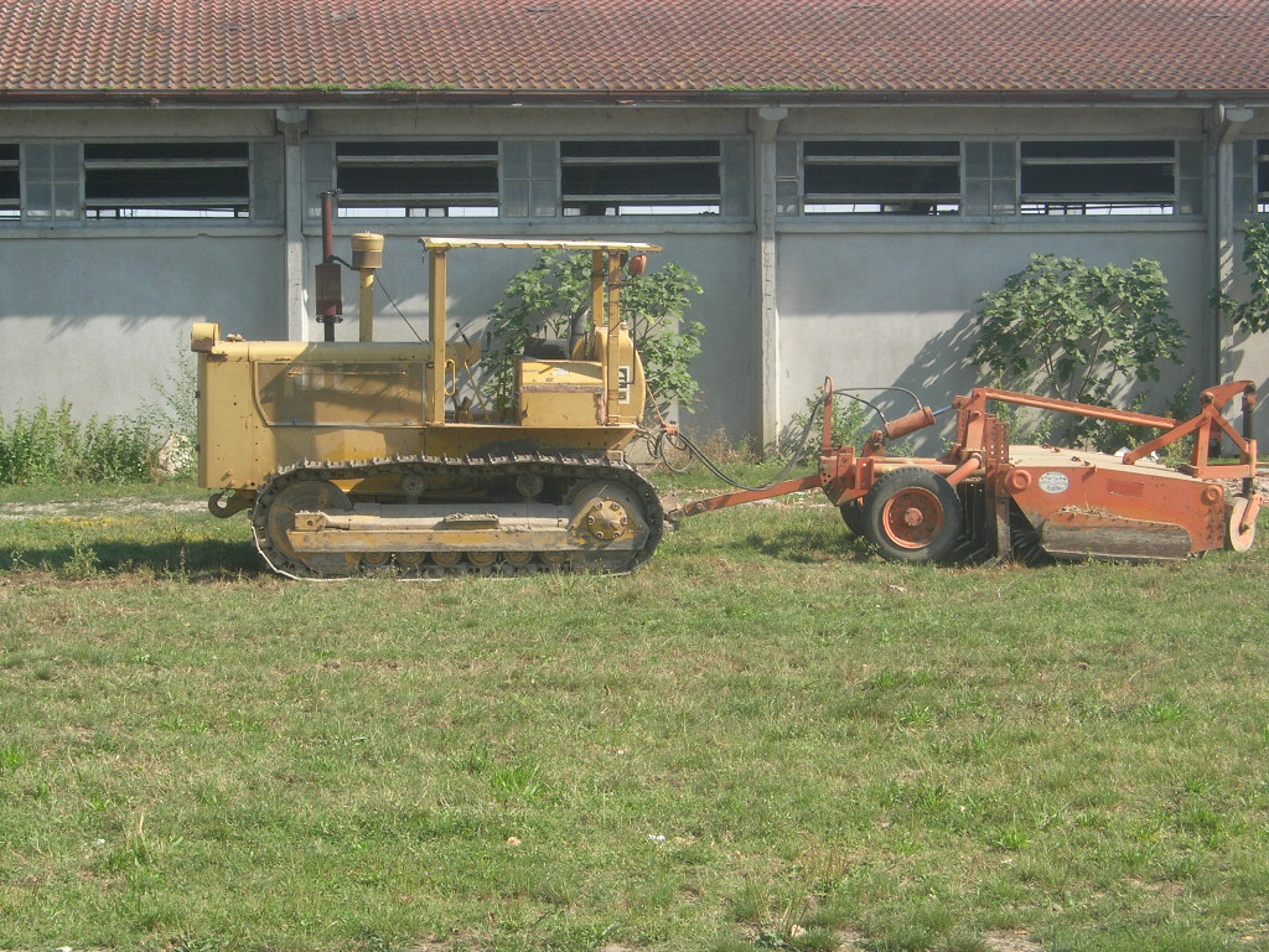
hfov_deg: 21.3
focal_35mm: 92
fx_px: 3373
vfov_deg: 16.1
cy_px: 476
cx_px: 634
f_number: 7.3
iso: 64
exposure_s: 1/130
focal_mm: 19.1
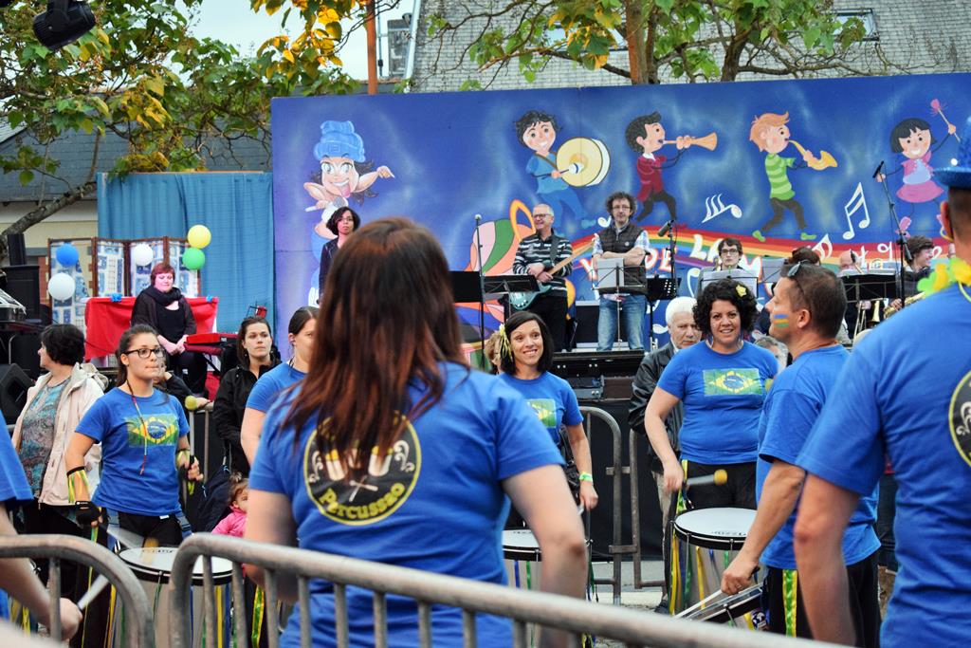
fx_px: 2225
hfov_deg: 24.6
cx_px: 486
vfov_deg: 16.6
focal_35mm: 82
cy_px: 324
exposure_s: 1/60
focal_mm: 55
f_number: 5.6
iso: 3200
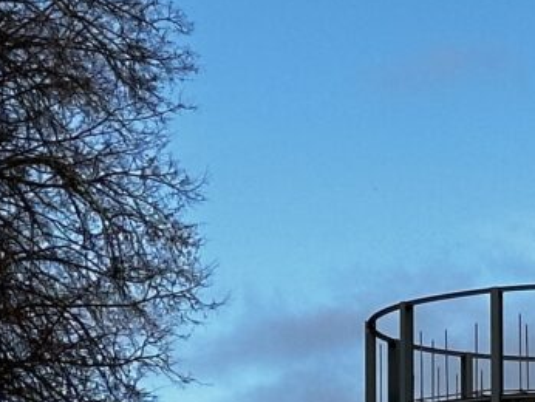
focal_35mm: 142
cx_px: 455
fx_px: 2196
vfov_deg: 10.2
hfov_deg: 13.8
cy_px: 537
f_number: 1.78
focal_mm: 6.86
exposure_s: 1/3058
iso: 64
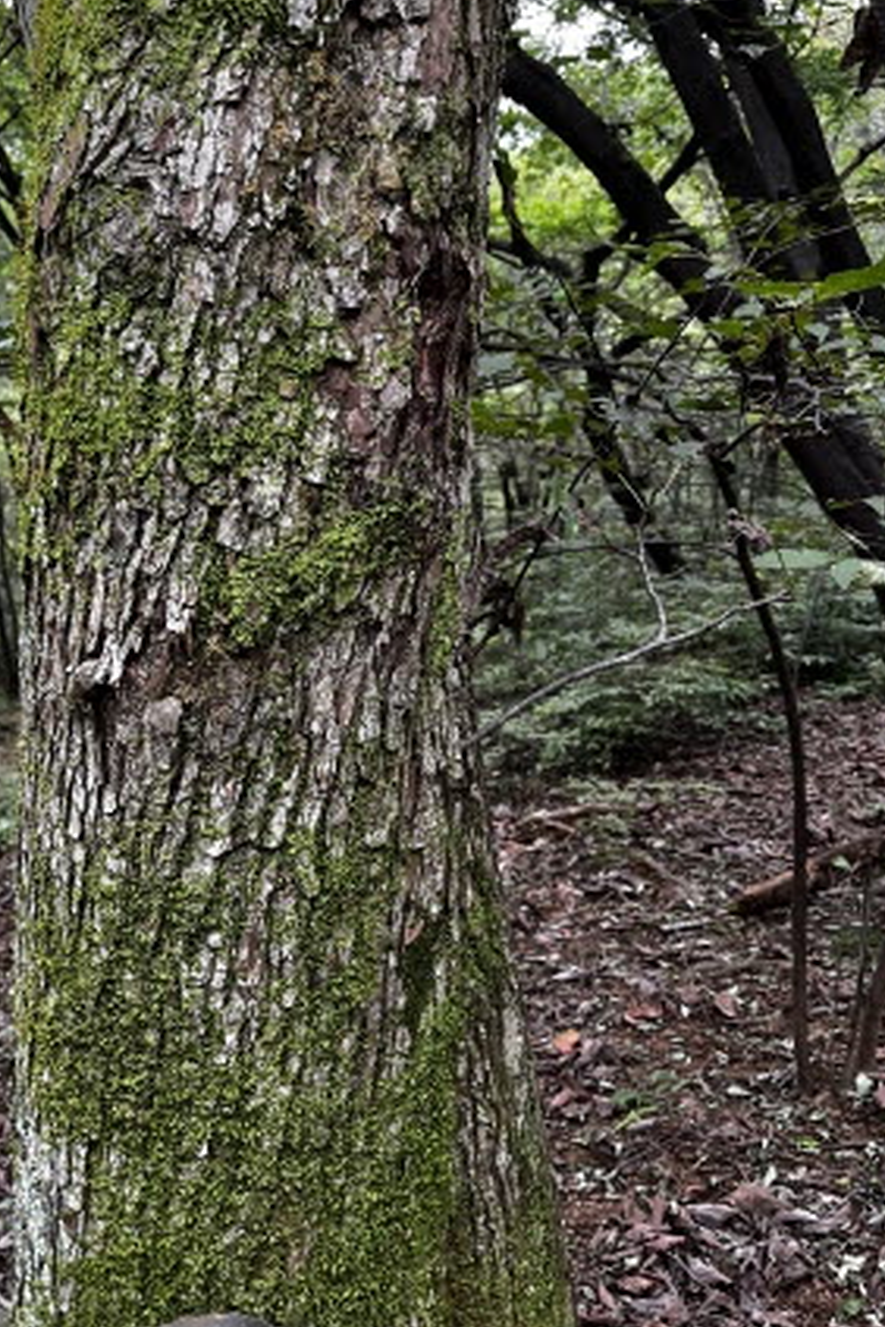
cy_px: 634
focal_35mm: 34
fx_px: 1254
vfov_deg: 55.8
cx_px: 300
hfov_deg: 38.5
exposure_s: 1/121
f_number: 1.6
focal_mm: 5.1
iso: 80
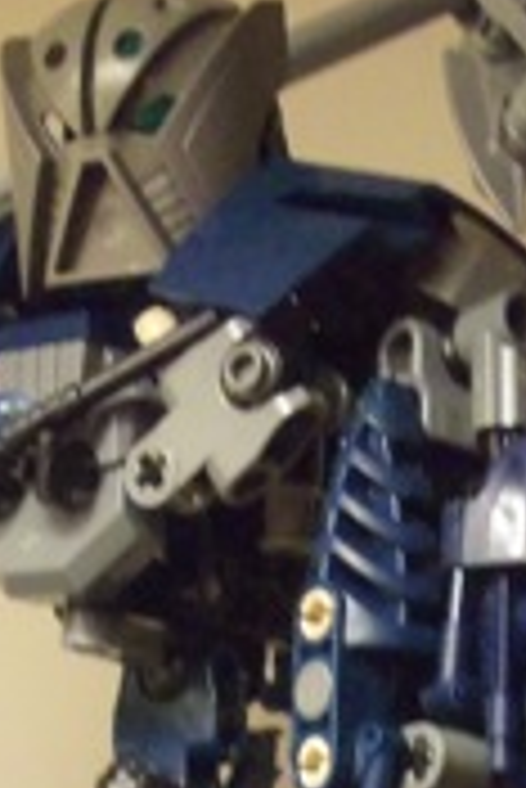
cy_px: 991
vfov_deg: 17.5
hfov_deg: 12.4
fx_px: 2406
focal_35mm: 110
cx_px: 126
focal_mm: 5.2
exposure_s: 1/30
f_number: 3.4
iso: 250
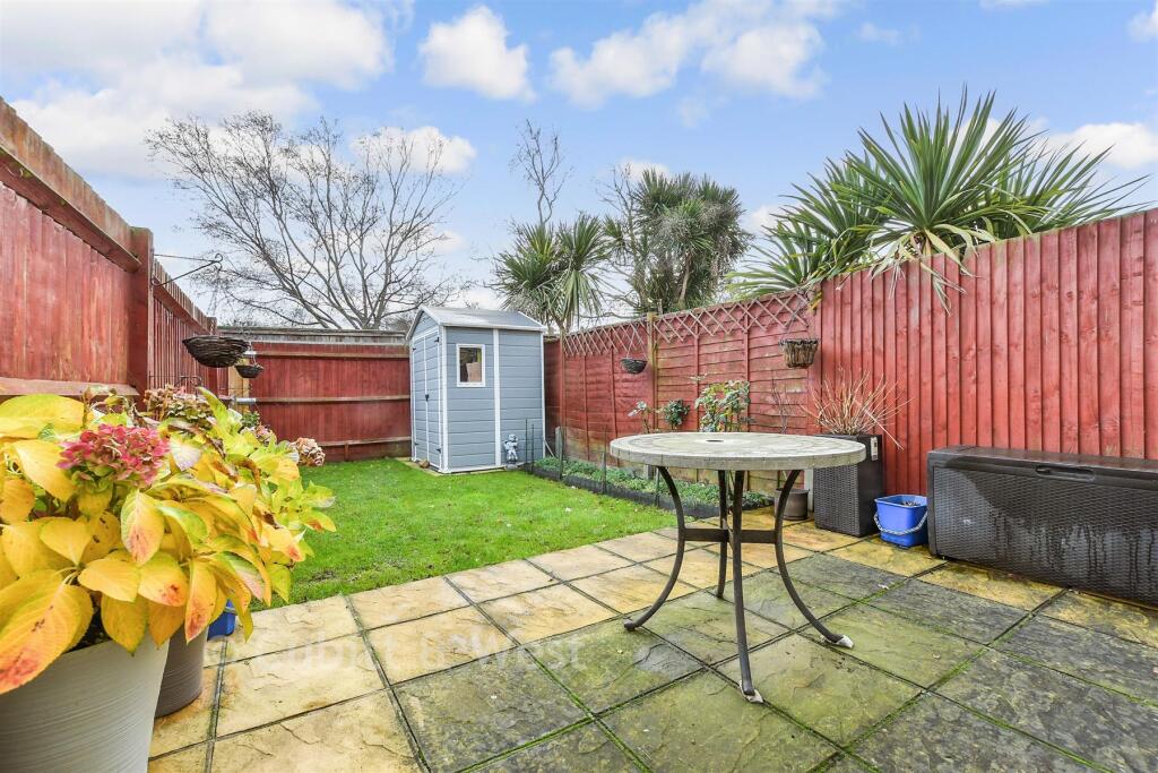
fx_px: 483
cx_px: 579
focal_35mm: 15
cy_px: 386
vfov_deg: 77.3
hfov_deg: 100.4
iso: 160
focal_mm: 10
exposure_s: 1/13
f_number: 8
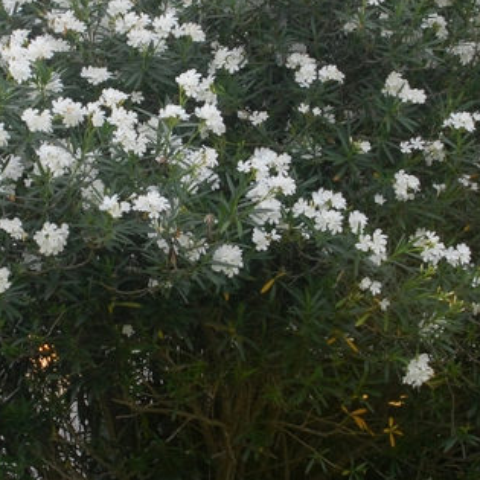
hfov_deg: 15.0
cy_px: 188
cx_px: 213
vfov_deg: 15.0
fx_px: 1820
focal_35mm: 116
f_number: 6.3
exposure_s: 1/160
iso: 400
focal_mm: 28
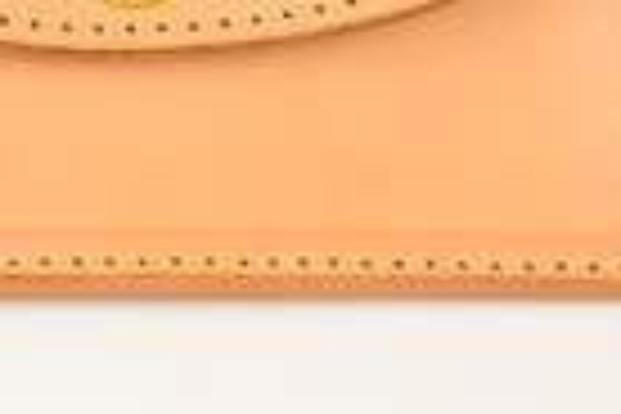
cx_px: 112
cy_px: 7
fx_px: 3622
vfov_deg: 6.5
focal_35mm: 210
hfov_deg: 9.8
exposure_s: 1/400
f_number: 5.6
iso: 3200
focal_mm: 40
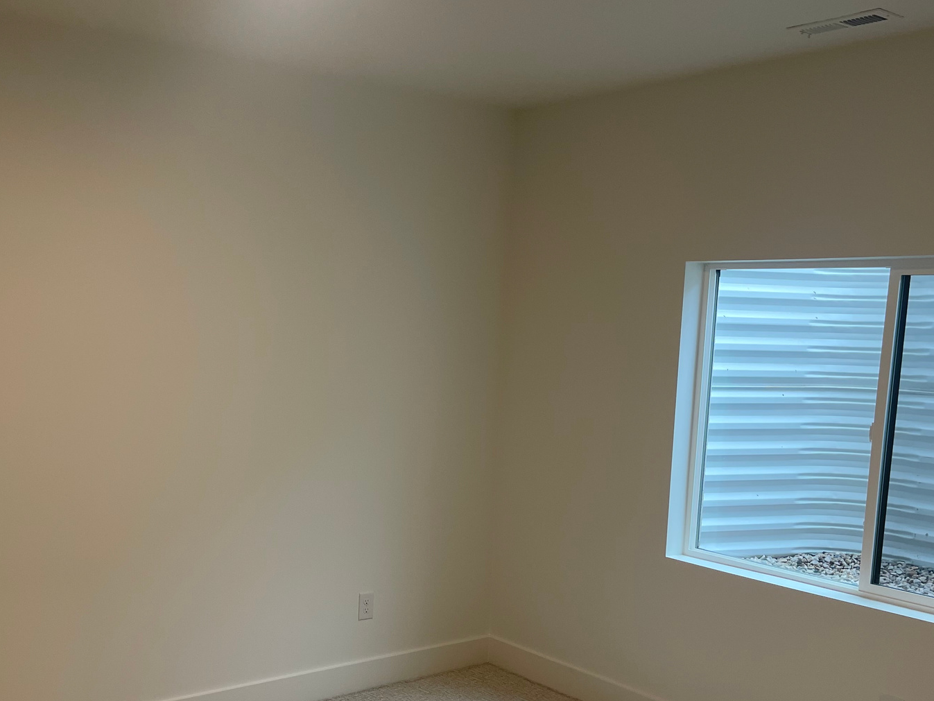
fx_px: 1026
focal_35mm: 38
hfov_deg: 48.4
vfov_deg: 37.5
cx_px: 334
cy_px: 438
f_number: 1.6
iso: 80
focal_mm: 5.1
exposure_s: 1/60
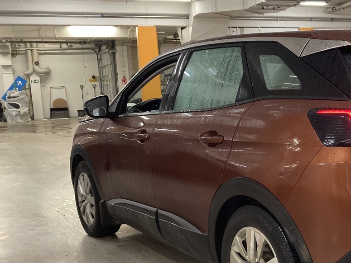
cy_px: 150
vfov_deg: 28.0
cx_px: 320
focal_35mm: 52
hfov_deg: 34.6
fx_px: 528
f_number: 1.8
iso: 160
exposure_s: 1/50
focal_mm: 3.99
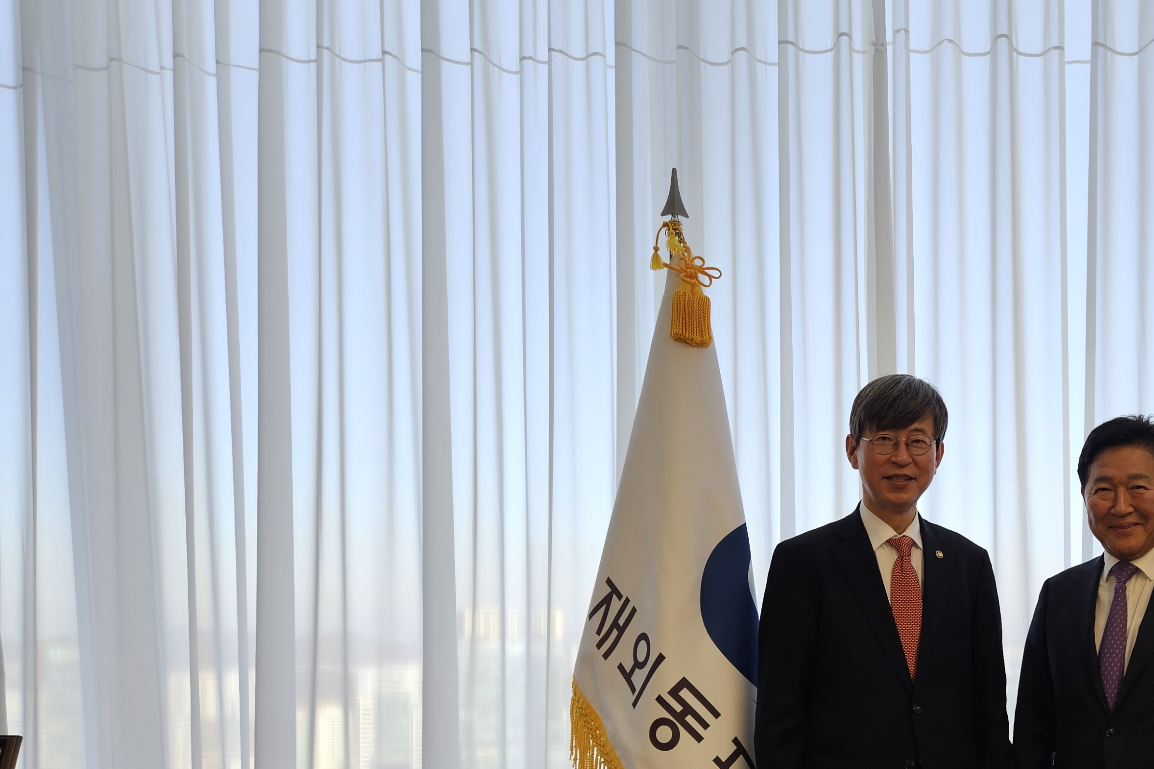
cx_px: 936
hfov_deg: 45.8
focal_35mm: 40
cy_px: 649
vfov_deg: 32.2
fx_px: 1282
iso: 40
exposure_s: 1/120
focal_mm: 5.4
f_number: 1.8
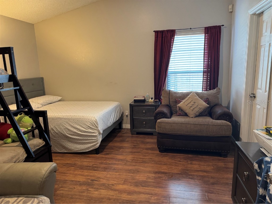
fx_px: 189
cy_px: 102
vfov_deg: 56.8
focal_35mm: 24
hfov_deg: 71.6
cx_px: 136
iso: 400
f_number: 1.78
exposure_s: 1/60
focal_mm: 6.76
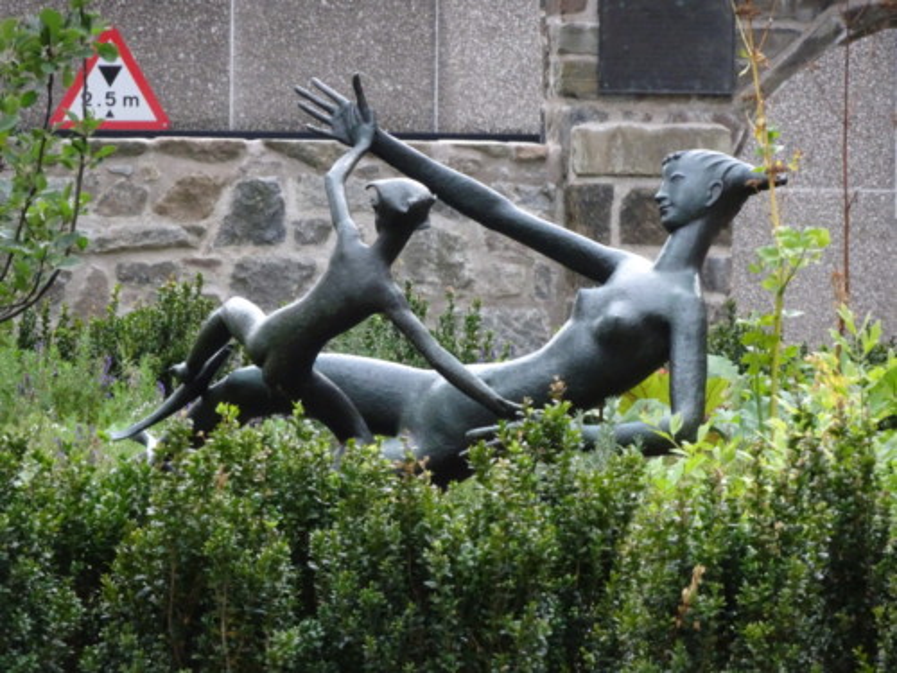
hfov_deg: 6.4
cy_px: 336
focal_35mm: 308
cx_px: 448
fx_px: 7981
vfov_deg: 4.8
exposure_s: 1/80
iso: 800
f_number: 6.3
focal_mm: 52.59
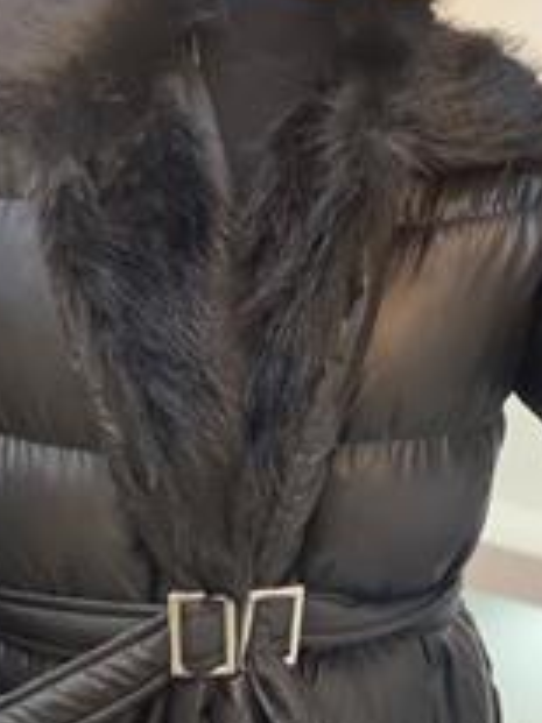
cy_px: 575
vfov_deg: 18.7
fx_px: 2173
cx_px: 206
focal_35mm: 104
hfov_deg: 14.2
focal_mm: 6
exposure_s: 1/100
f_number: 2
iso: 125
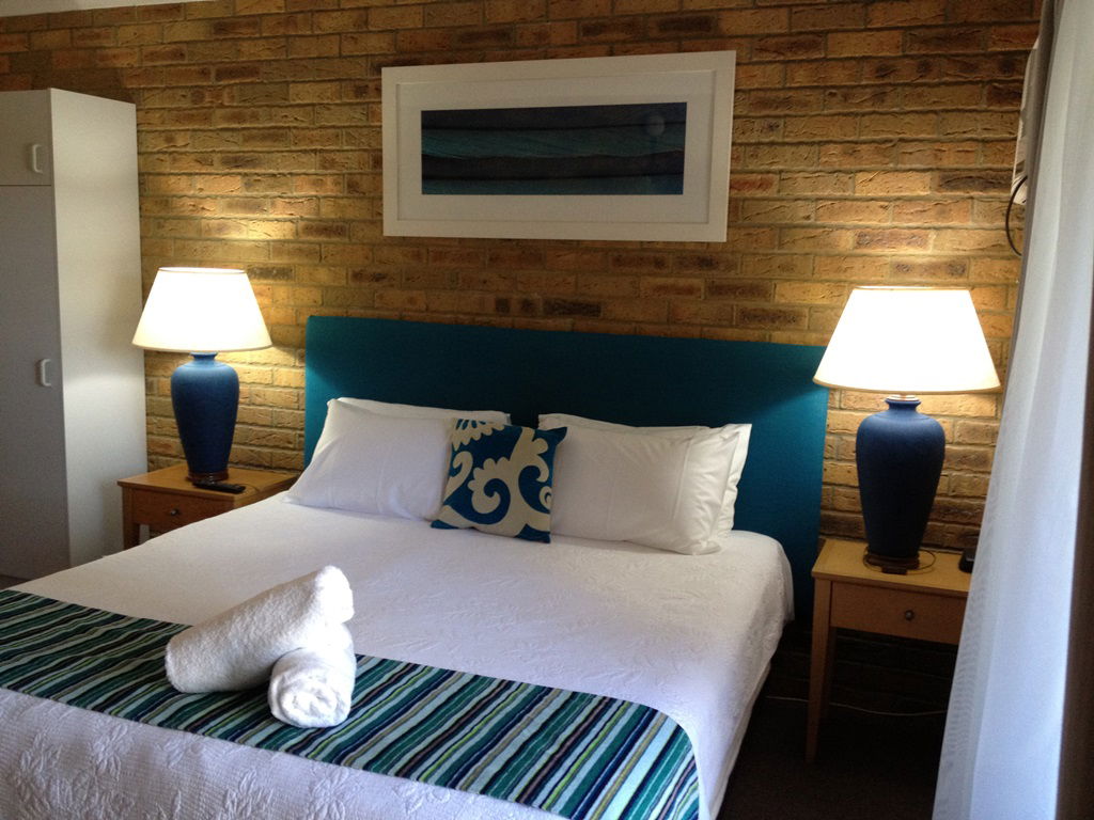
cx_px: 547
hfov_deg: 52.6
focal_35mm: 35
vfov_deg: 40.7
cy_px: 410
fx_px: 1106
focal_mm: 4.28
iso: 160
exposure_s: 1/20
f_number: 2.4
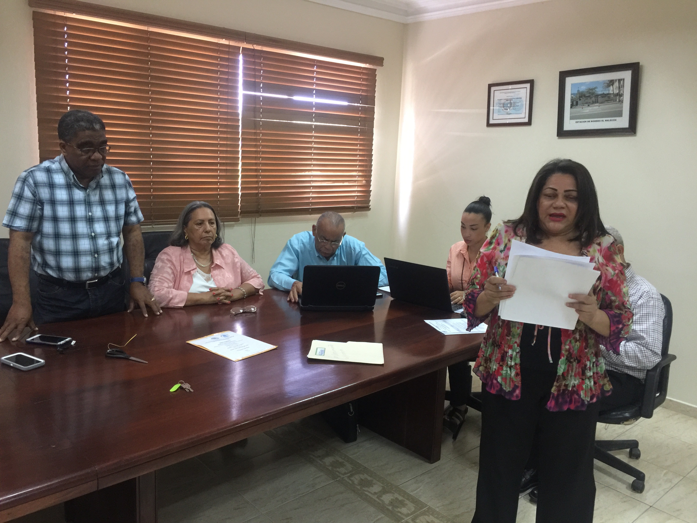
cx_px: 348
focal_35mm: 29
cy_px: 262
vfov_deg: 48.2
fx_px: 584
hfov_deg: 61.7
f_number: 2.2
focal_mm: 4.15
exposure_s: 1/15
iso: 125
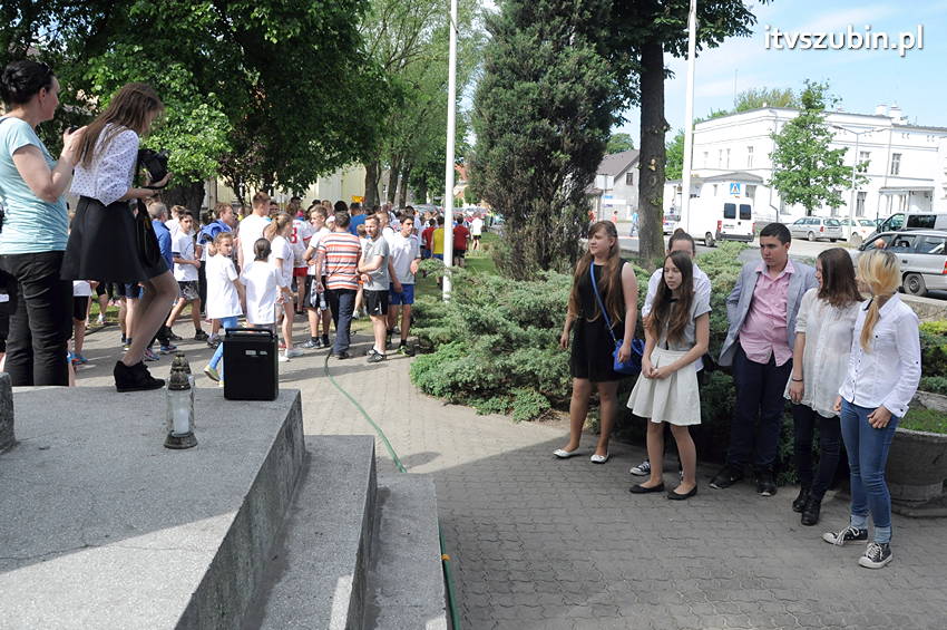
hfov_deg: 67.4
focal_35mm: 27
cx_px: 474
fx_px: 710
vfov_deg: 47.8
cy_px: 315
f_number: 11
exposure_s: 1/500
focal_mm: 18
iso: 800
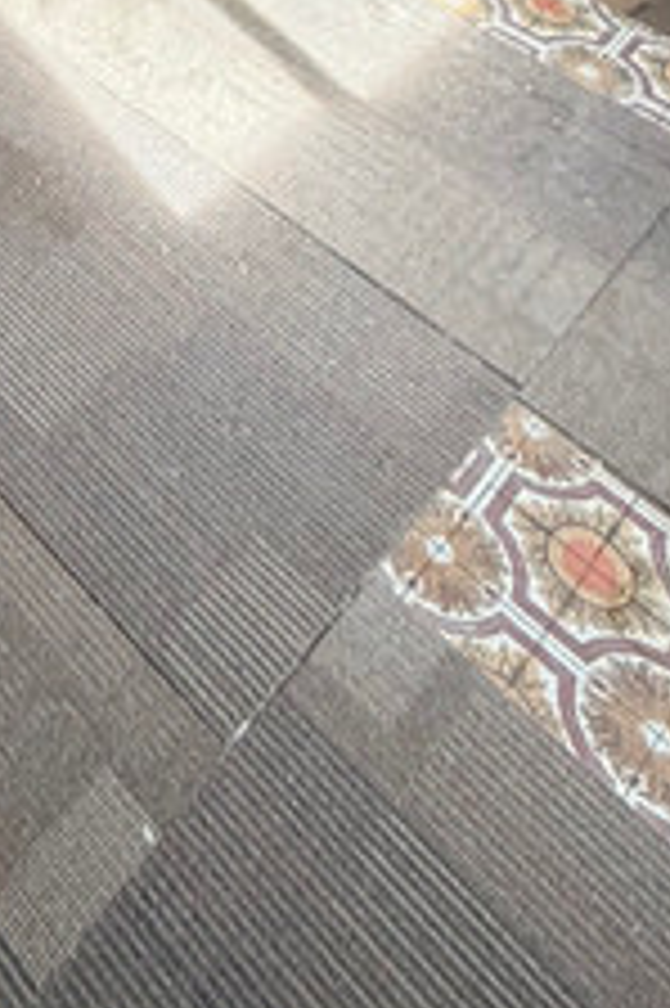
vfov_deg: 24.8
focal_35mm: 50
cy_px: -657
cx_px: -207
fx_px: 1398
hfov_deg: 23.7
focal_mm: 2.22
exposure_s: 1/95
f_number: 2.2
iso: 320
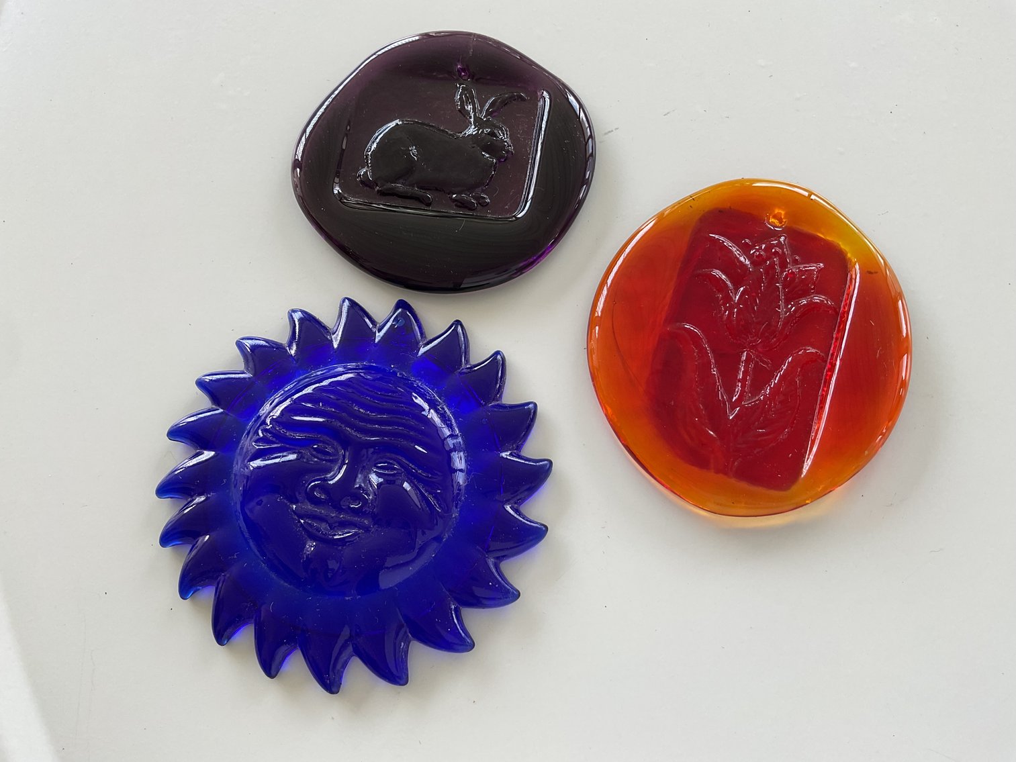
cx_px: 508
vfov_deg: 48.2
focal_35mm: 29
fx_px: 851
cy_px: 381
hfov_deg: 61.7
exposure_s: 1/120
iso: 32
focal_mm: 3
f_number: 1.8
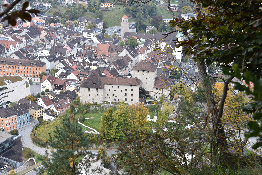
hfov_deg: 41.1
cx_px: 131
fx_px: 349
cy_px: 88
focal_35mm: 48
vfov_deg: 28.1
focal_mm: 48
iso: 640
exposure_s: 1/250
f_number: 8
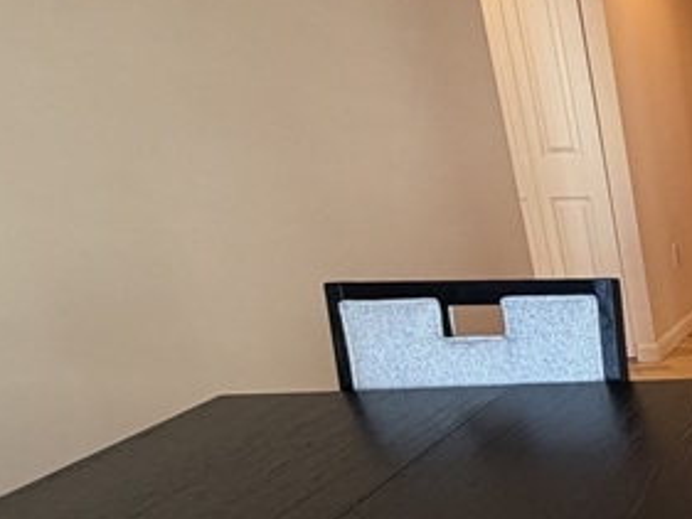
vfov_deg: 27.4
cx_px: 1039
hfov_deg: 26.7
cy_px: 480
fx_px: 1020
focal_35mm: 51
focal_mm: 2.22
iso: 160
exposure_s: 1/121
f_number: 2.2
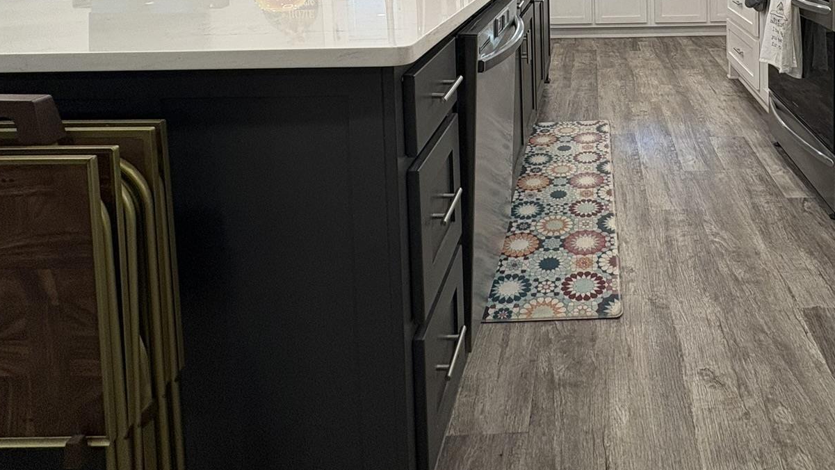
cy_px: -54
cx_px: 593
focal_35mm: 26
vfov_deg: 37.0
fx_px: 576
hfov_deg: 68.6
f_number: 2.2
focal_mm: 2.22
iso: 160
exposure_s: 1/120
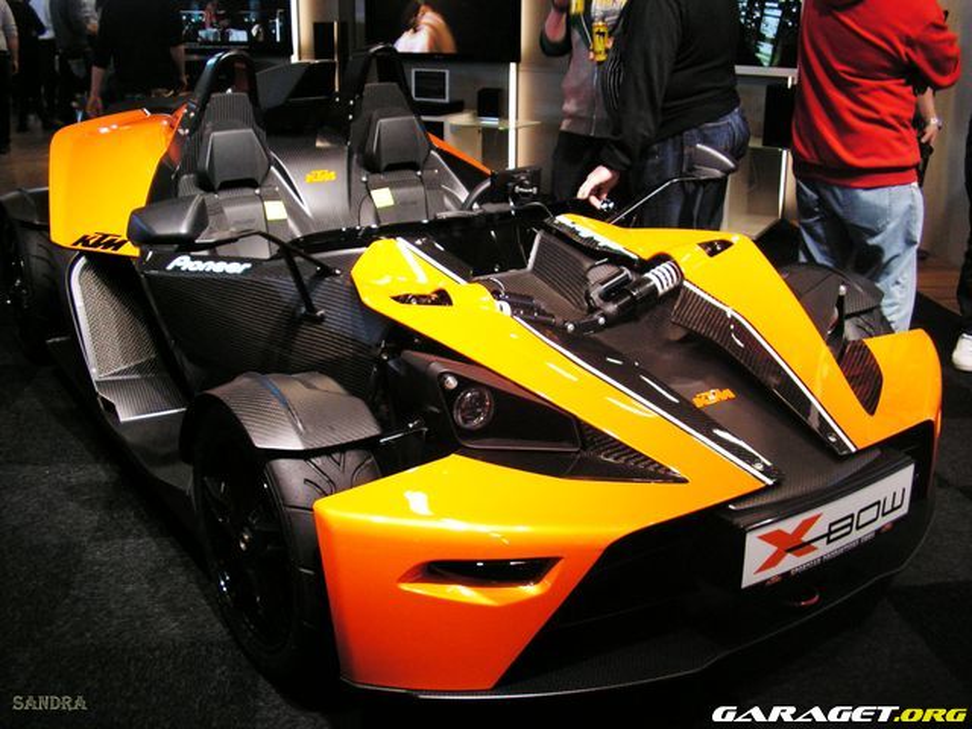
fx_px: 1011
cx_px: 486
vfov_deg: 39.7
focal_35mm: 36
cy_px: 364
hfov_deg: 51.4
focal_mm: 6
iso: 100
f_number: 3.2
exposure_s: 1/40
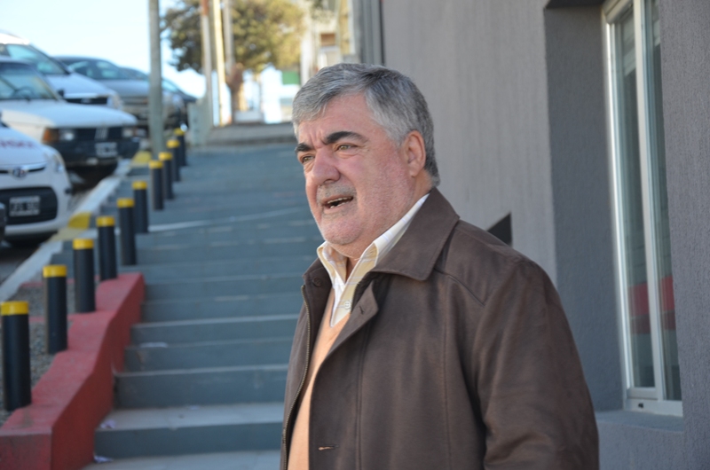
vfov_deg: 14.6
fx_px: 1831
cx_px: 355
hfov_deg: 22.0
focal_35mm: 93
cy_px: 235
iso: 200
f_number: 5.6
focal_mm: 62
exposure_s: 1/125
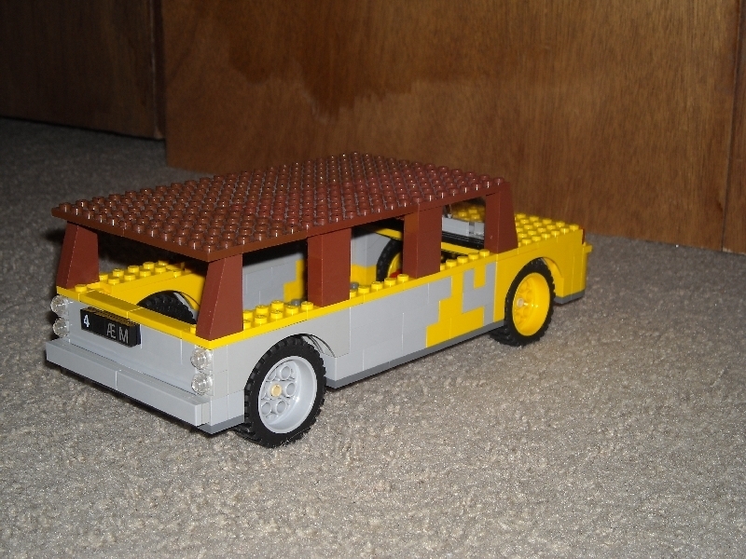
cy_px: 280
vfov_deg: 24.0
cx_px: 373
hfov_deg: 31.7
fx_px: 1315
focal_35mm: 61
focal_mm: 9.87
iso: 64
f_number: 3.5
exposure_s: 1/125
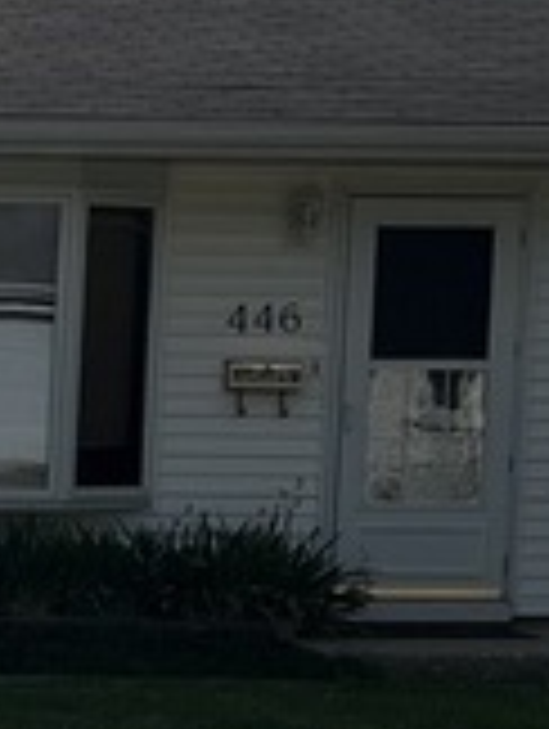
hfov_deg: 8.0
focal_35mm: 173
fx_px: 3649
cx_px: -734
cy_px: 778
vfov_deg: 11.3
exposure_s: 1/9901
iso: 50
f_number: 1.6
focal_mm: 5.1
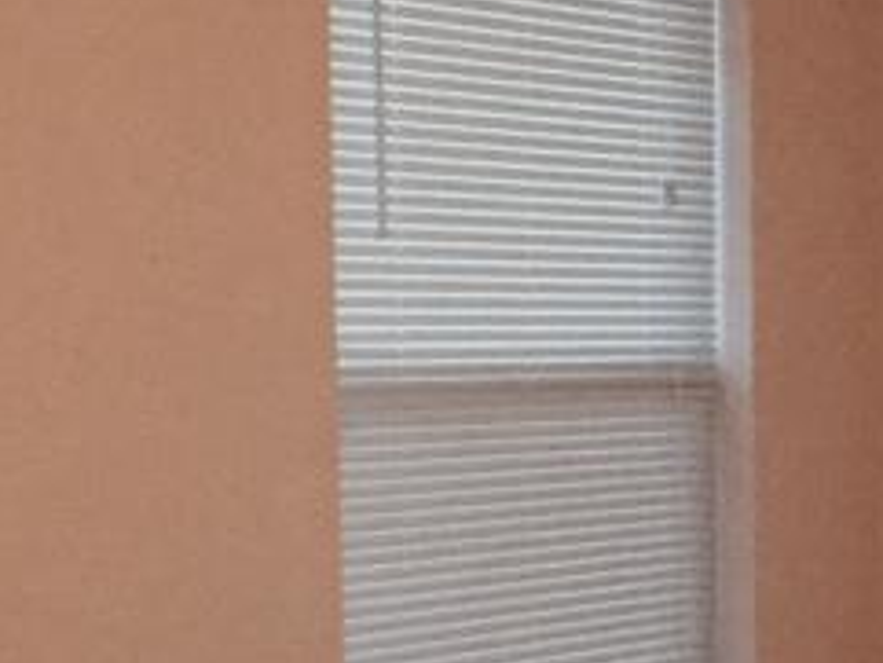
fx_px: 3139
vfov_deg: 12.0
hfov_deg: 15.2
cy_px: 586
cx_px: 1194
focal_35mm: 123
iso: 200
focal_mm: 4.15
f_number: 2.2
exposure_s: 1/30
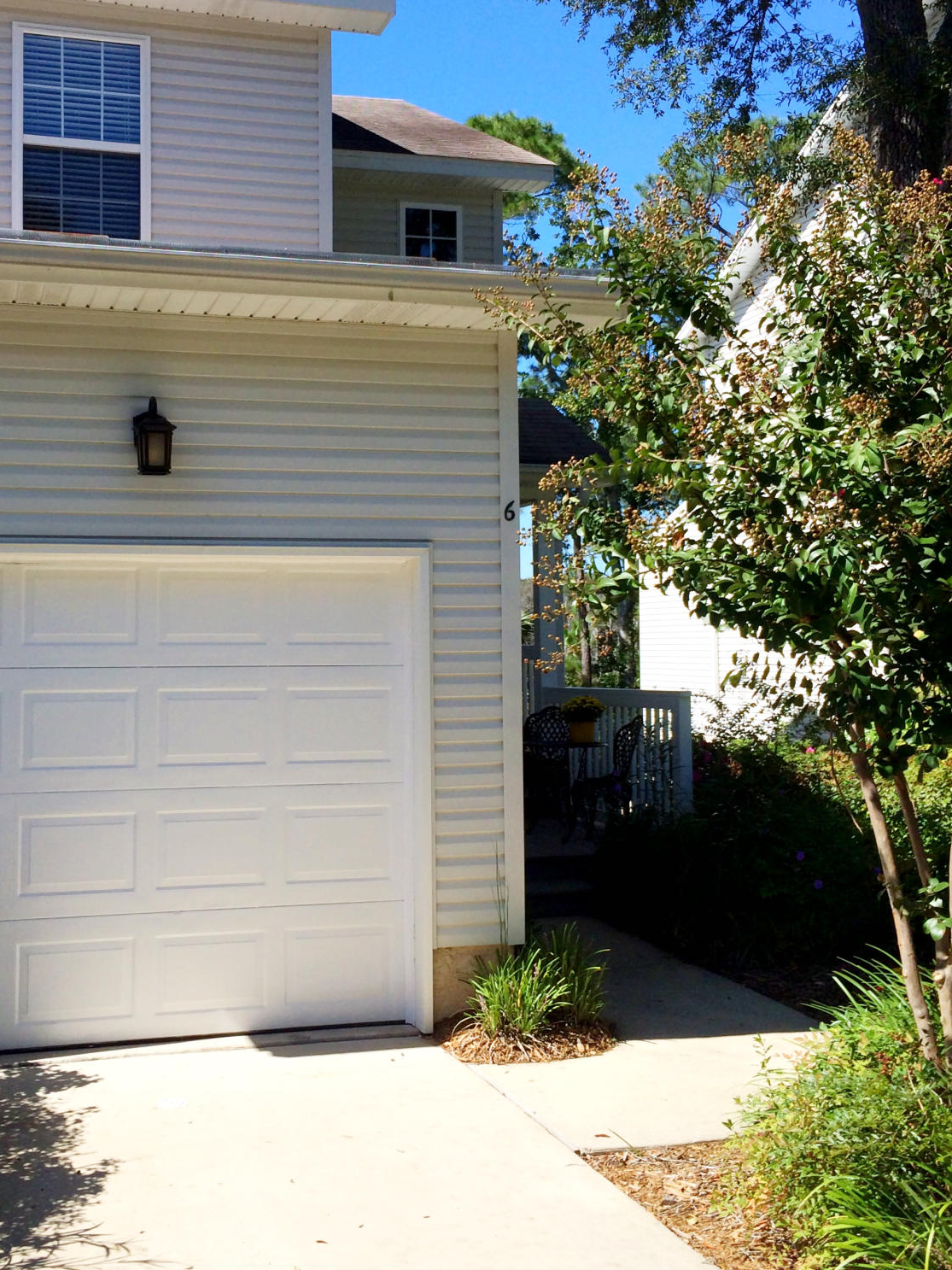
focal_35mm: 39
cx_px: 324
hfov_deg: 36.5
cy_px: 582
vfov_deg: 47.8
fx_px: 1430
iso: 32
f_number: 2.2
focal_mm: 4.15
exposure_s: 1/2564
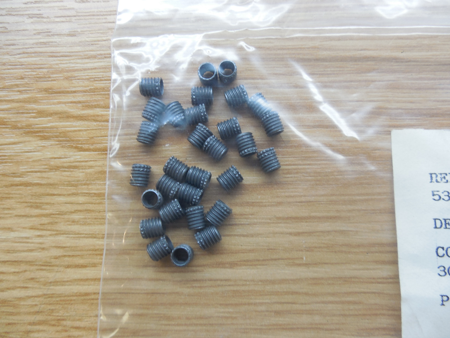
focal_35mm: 25
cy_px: 169
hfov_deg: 69.4
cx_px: 225
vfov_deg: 54.9
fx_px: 325
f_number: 3.3
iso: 125
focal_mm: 4.5
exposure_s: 1/30
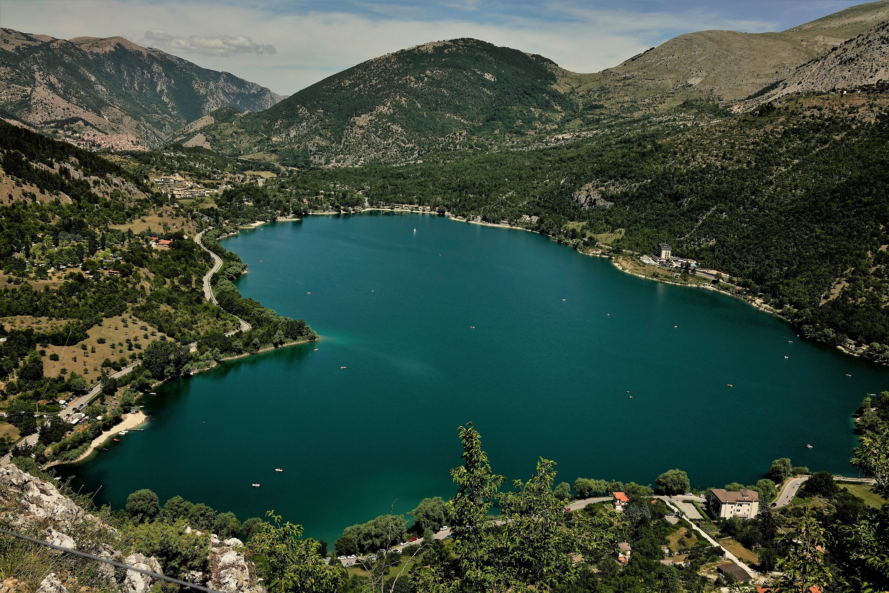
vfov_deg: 37.9
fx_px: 864
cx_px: 444
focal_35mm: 35
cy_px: 296
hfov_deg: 54.4
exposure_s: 1/500
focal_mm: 35
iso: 250
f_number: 11
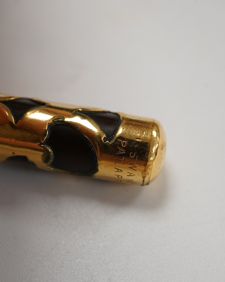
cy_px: 158
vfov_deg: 36.6
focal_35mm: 51
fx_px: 425
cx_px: 113
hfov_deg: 29.7
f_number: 13
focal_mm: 30
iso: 2500
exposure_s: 1/200
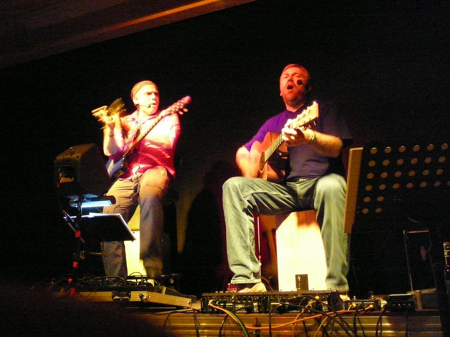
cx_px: 225
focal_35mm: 35
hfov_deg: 52.6
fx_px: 455
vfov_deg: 40.7
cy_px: 168
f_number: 2.8
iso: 800
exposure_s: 1/20
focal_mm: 5.2
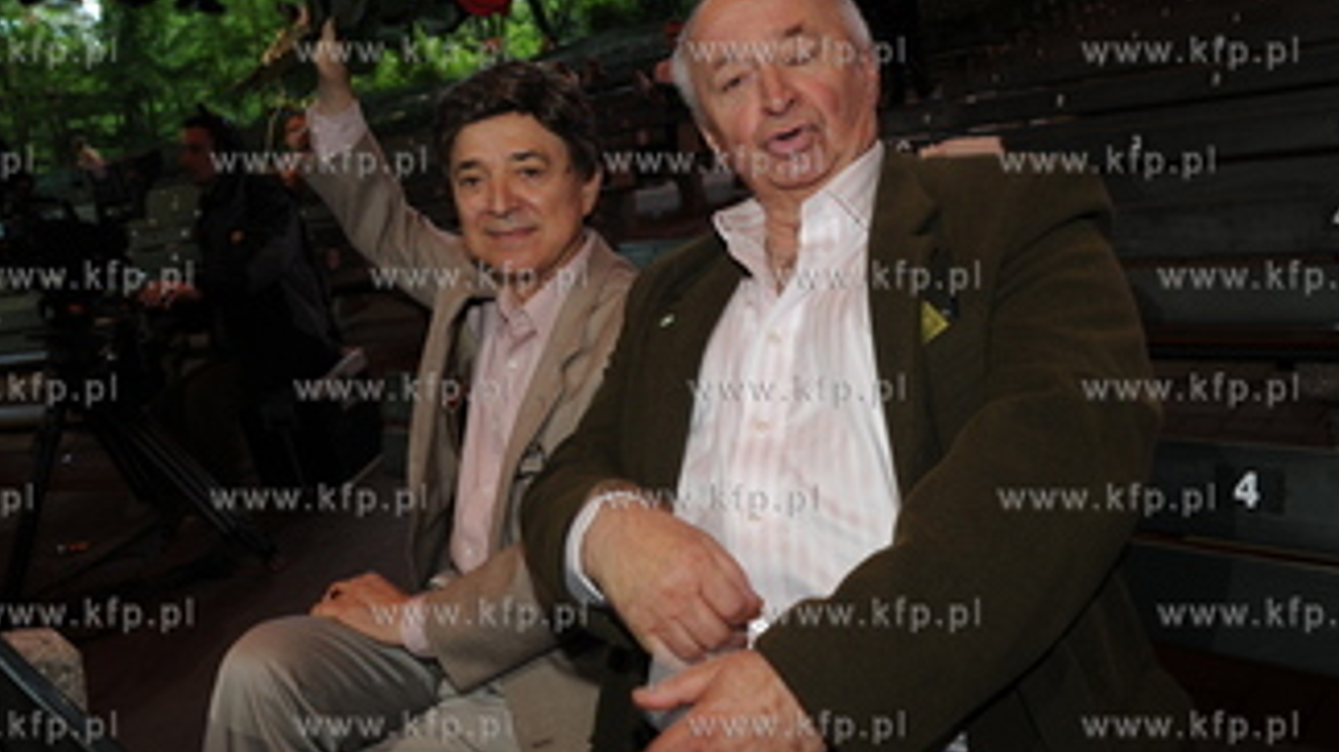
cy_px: 331
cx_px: 624
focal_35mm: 31
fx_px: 1100
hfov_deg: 62.6
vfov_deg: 37.7
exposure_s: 1/60
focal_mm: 24
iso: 400
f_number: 5.6
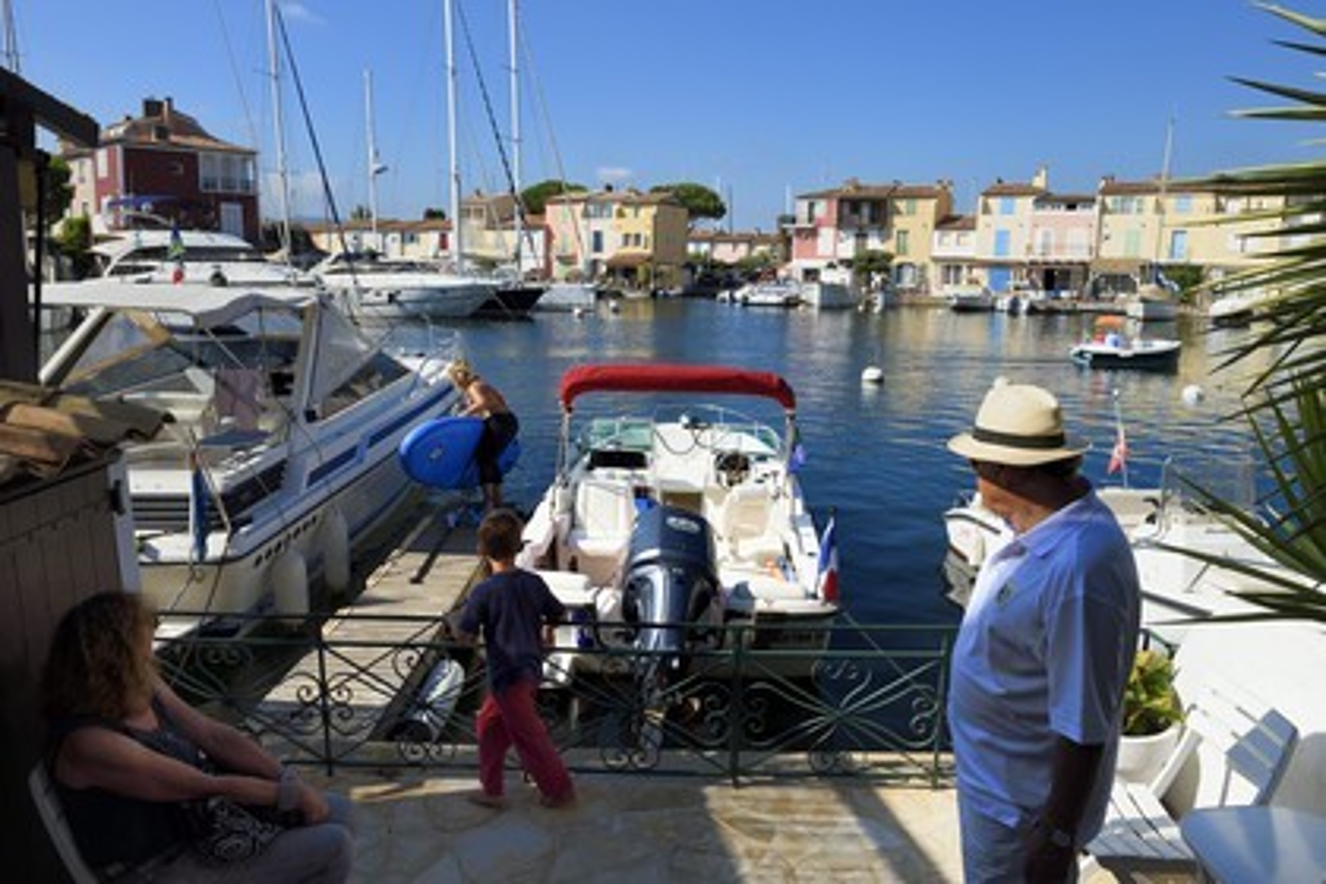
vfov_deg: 53.1
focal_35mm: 24
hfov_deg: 73.7
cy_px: 442
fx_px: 884
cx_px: 663
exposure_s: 1/125
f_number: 18
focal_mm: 24
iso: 200
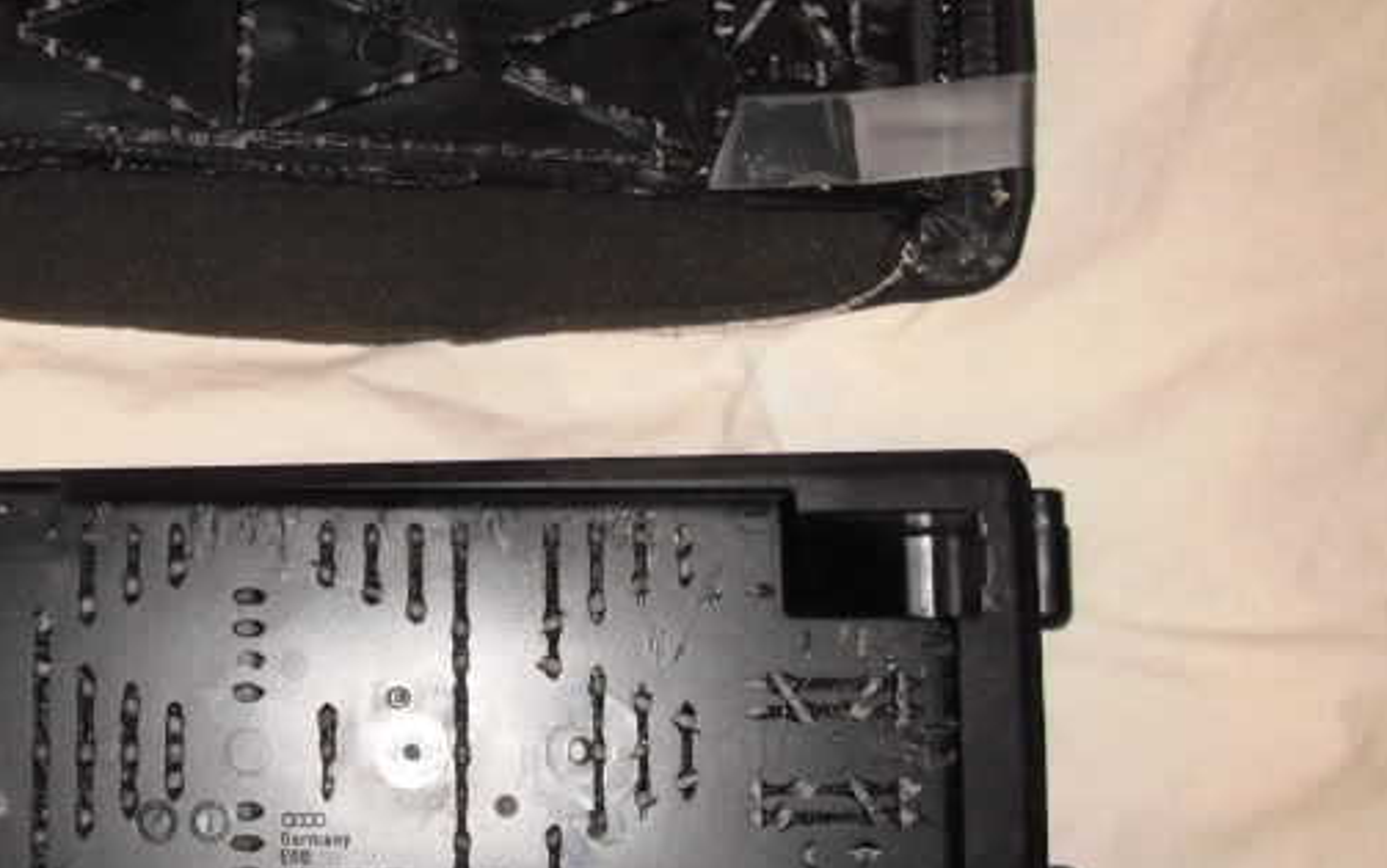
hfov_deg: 31.3
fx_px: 2421
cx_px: 303
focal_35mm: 64
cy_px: 358
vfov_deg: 20.3
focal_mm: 6.7
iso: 125
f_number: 3.5
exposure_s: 1/30
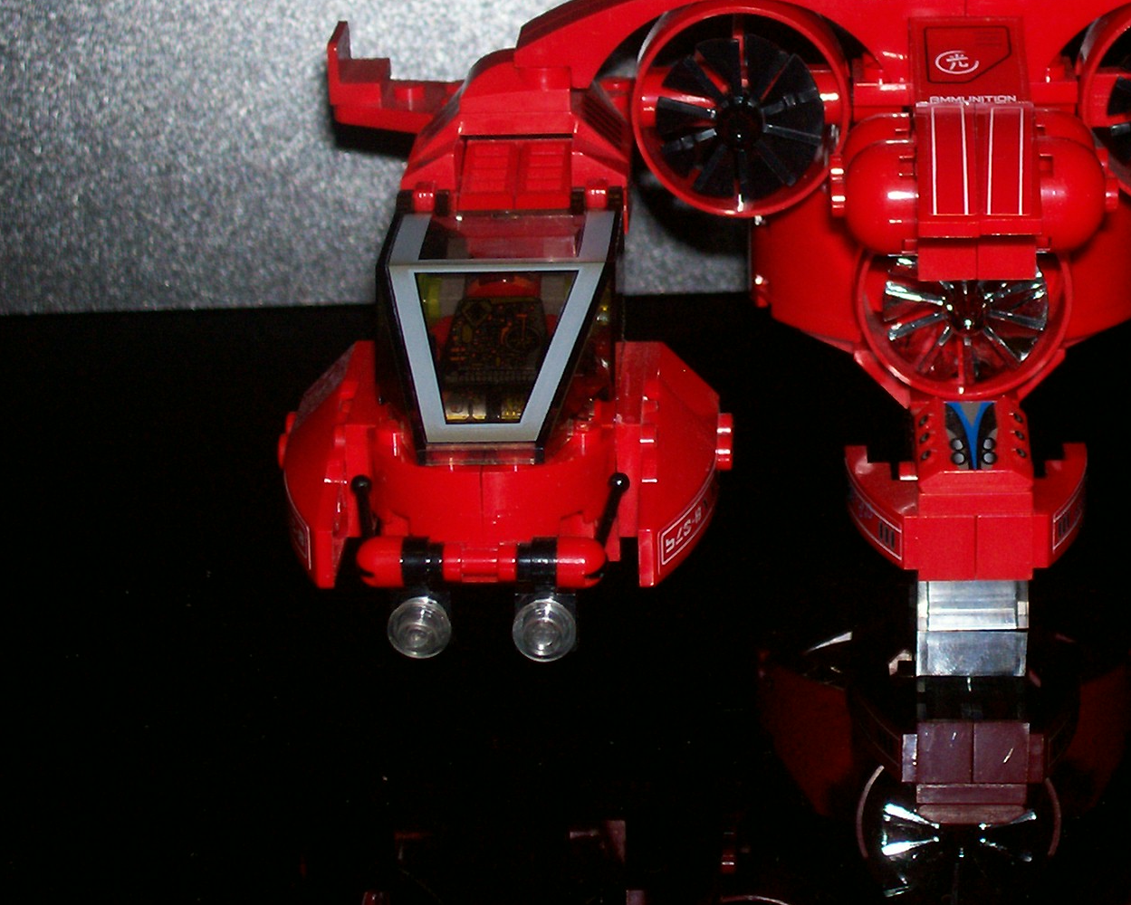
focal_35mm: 104
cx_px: 911
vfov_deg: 14.8
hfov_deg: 18.3
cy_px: 285
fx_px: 3482
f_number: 3.6
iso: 80
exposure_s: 1/78.4
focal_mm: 10.8
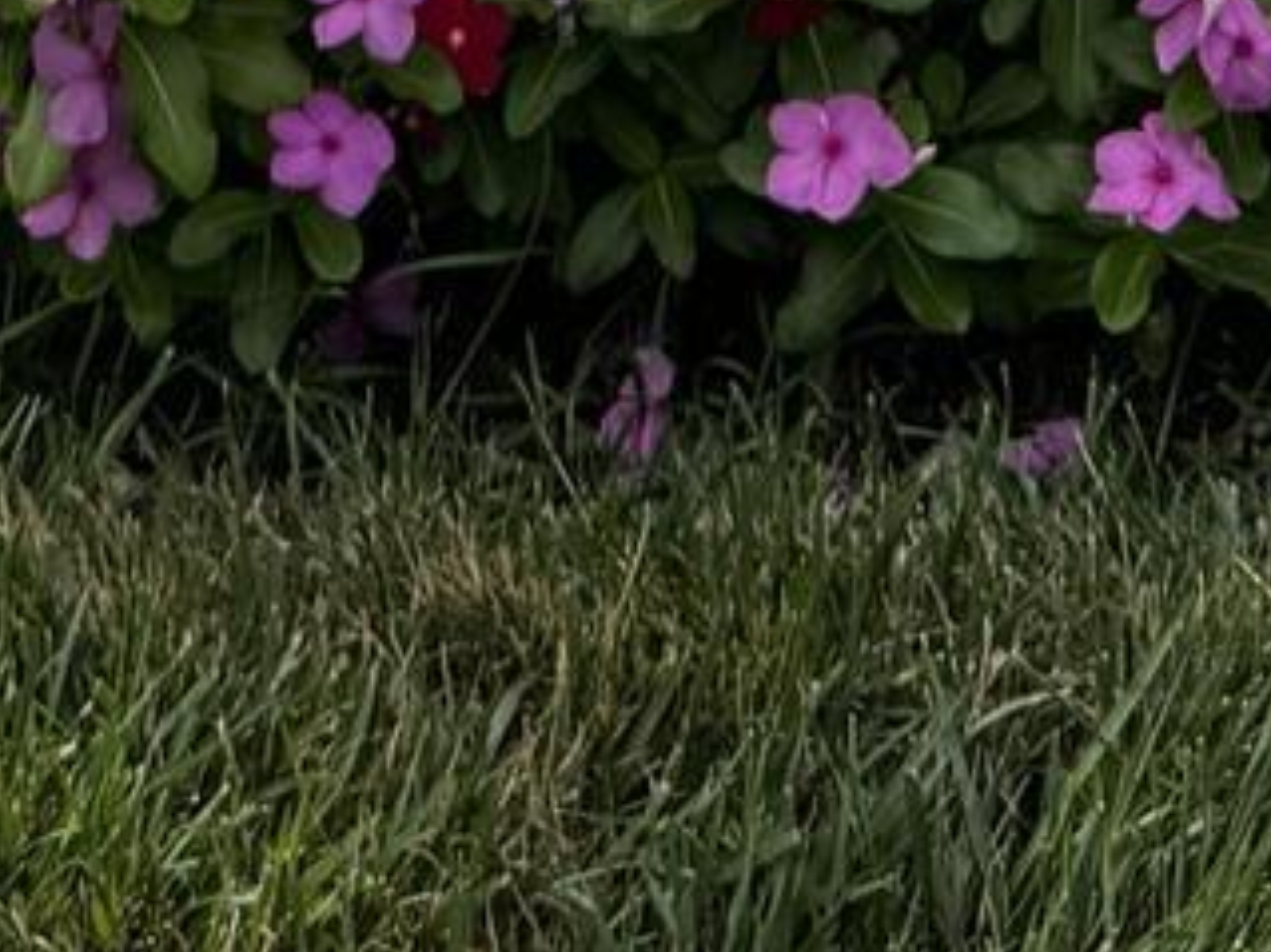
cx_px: 426
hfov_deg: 12.8
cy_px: -2035
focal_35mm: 154
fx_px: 5652
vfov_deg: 8.1
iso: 80
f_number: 1.78
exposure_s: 1/3096
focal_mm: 6.76
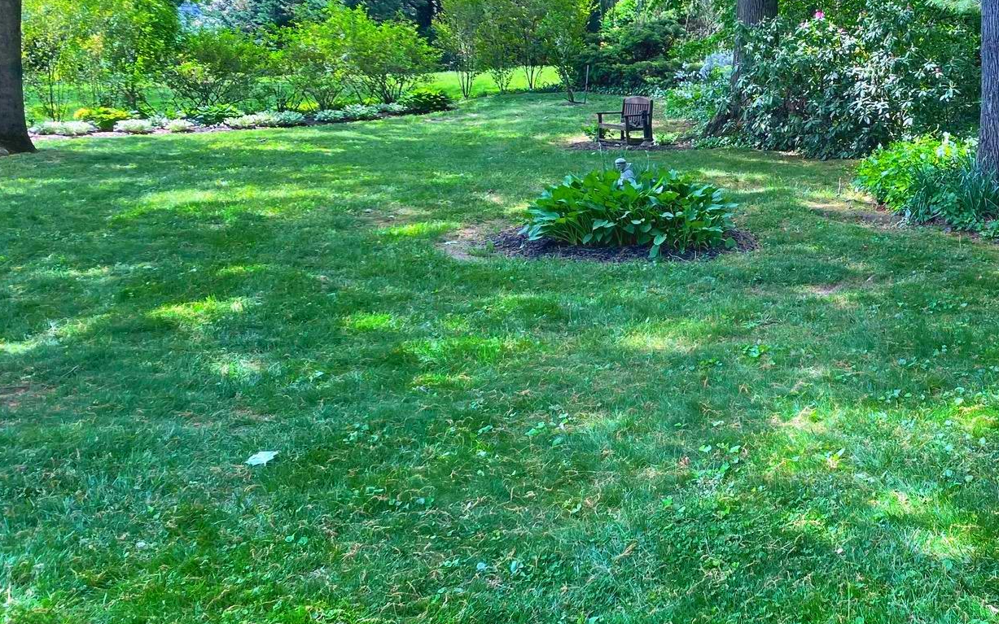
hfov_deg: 41.4
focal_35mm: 46
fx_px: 1252
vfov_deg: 27.8
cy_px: 202
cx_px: 816
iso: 32
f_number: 1.6
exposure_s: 1/322
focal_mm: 4.2
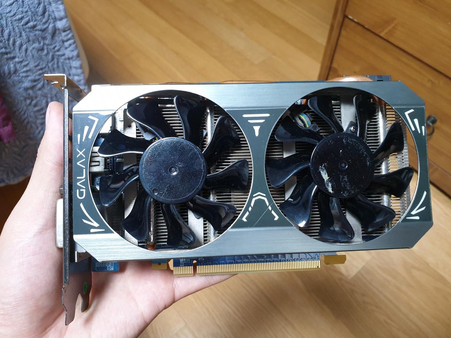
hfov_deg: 67.3
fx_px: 339
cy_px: 169
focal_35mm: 26
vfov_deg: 53.1
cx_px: 226
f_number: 2.4
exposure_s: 1/40
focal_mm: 4.3
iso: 320
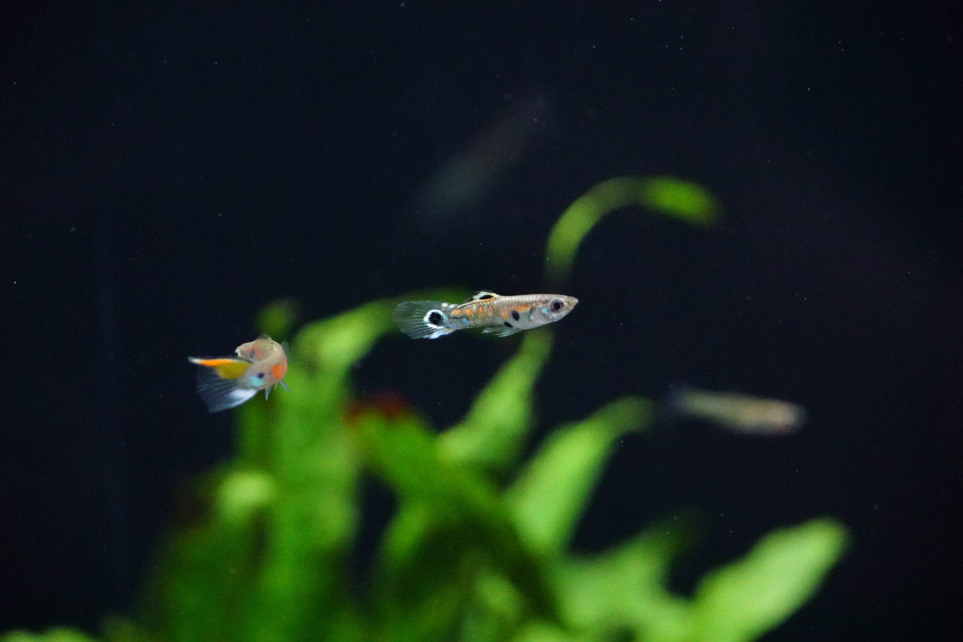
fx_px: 4654
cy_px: 321
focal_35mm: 174
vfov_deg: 7.9
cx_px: 482
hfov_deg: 11.8
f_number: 5.6
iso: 12800
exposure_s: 1/350
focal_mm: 116
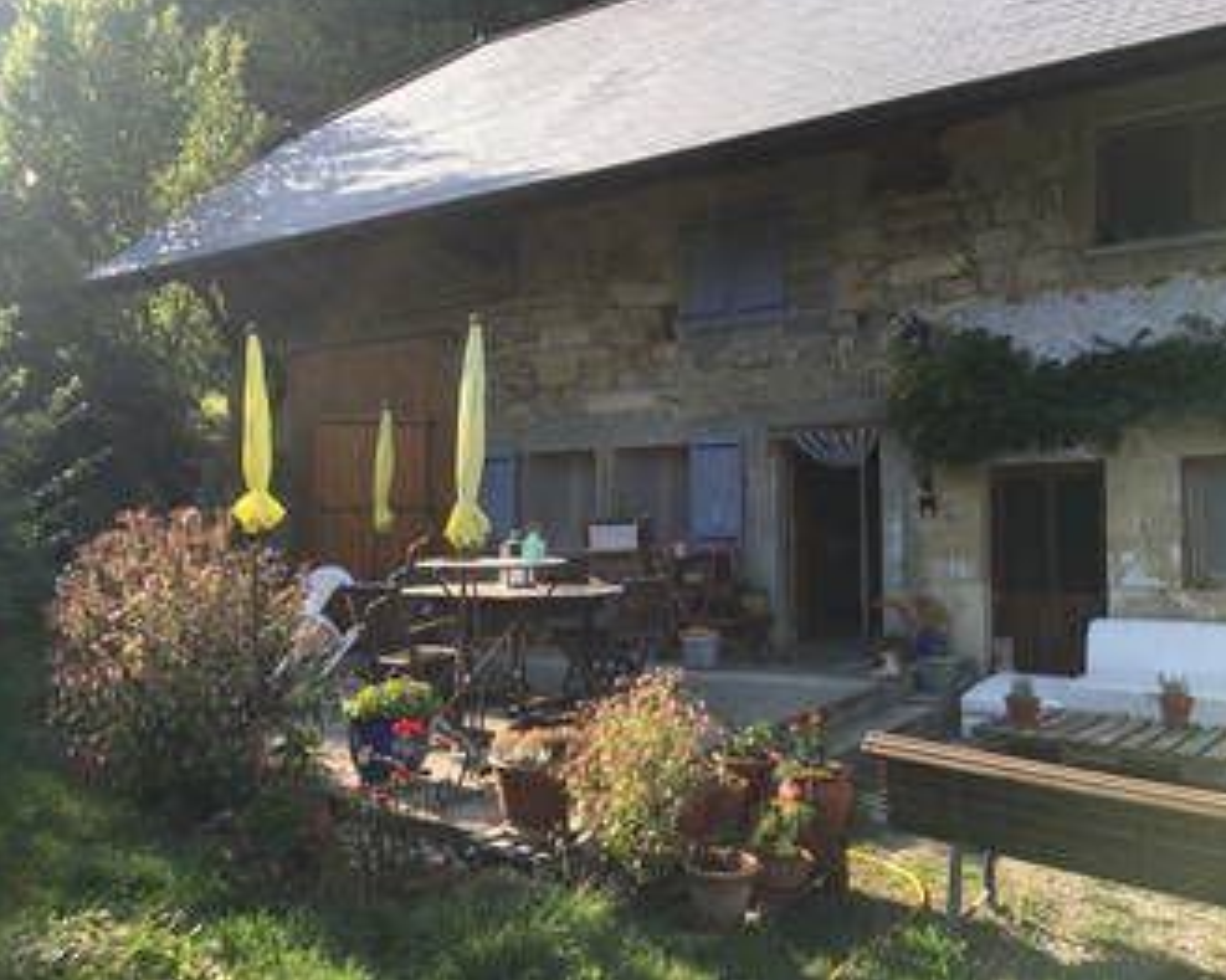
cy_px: 484
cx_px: 663
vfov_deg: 47.1
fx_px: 1124
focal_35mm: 31
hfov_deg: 57.1
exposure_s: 1/630
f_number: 2.2
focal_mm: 4.15
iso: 25
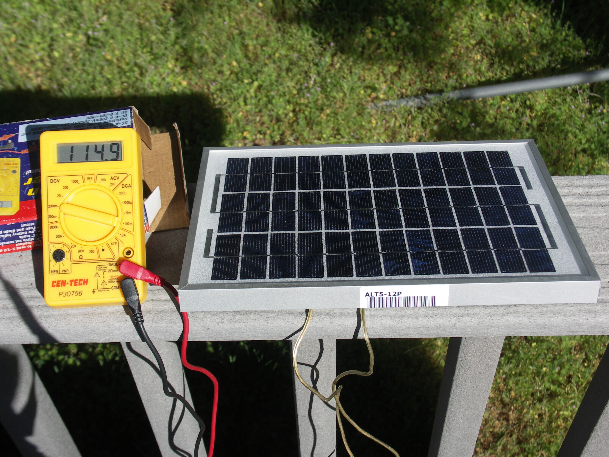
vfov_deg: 29.7
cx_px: 304
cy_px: 228
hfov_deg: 38.9
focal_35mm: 49
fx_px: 862
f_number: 5.6
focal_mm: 12.7
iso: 50
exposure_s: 1/320
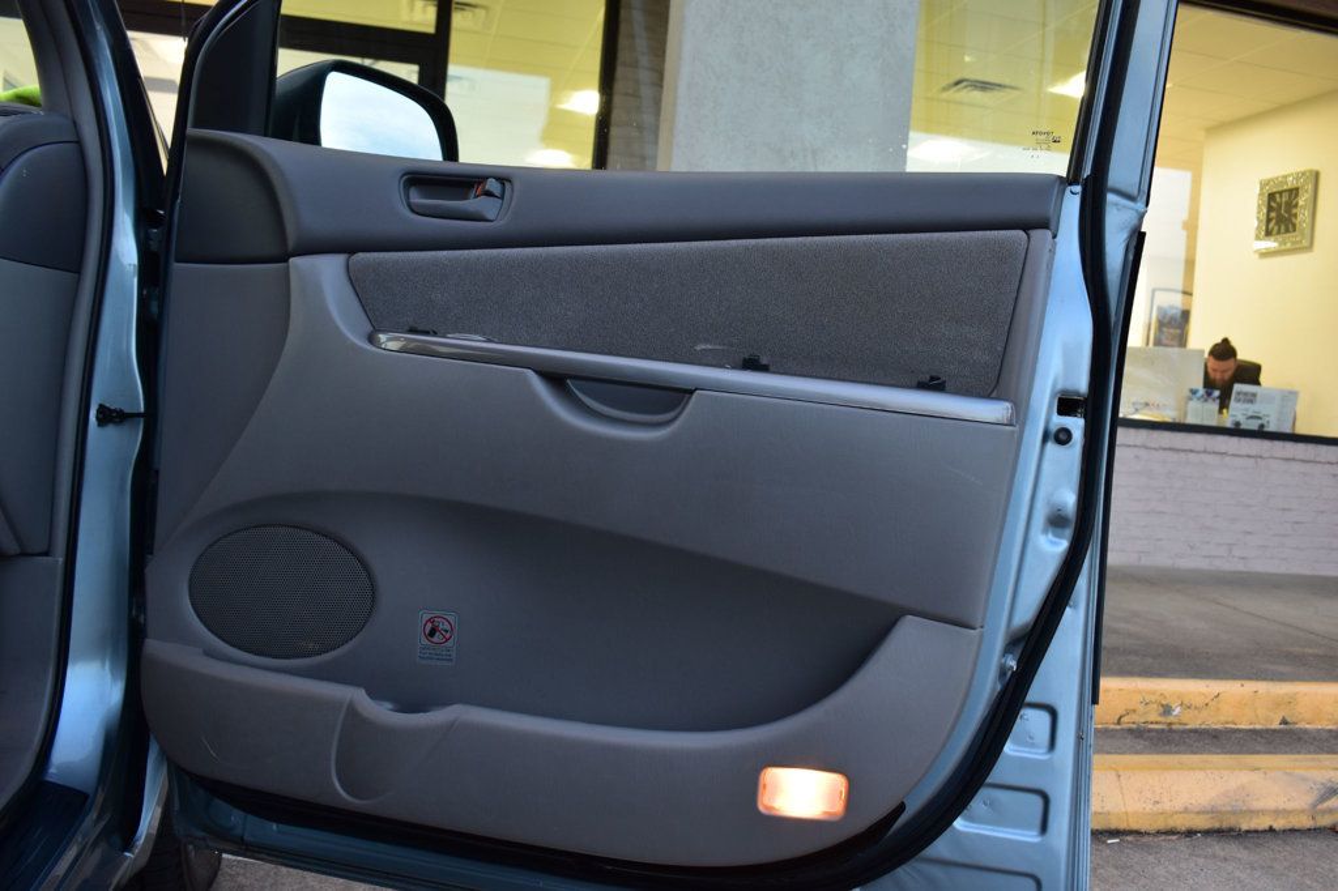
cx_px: 669
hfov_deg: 57.2
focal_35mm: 33
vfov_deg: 39.9
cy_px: 446
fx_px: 1226
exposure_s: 1/15
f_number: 6.3
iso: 400
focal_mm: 22
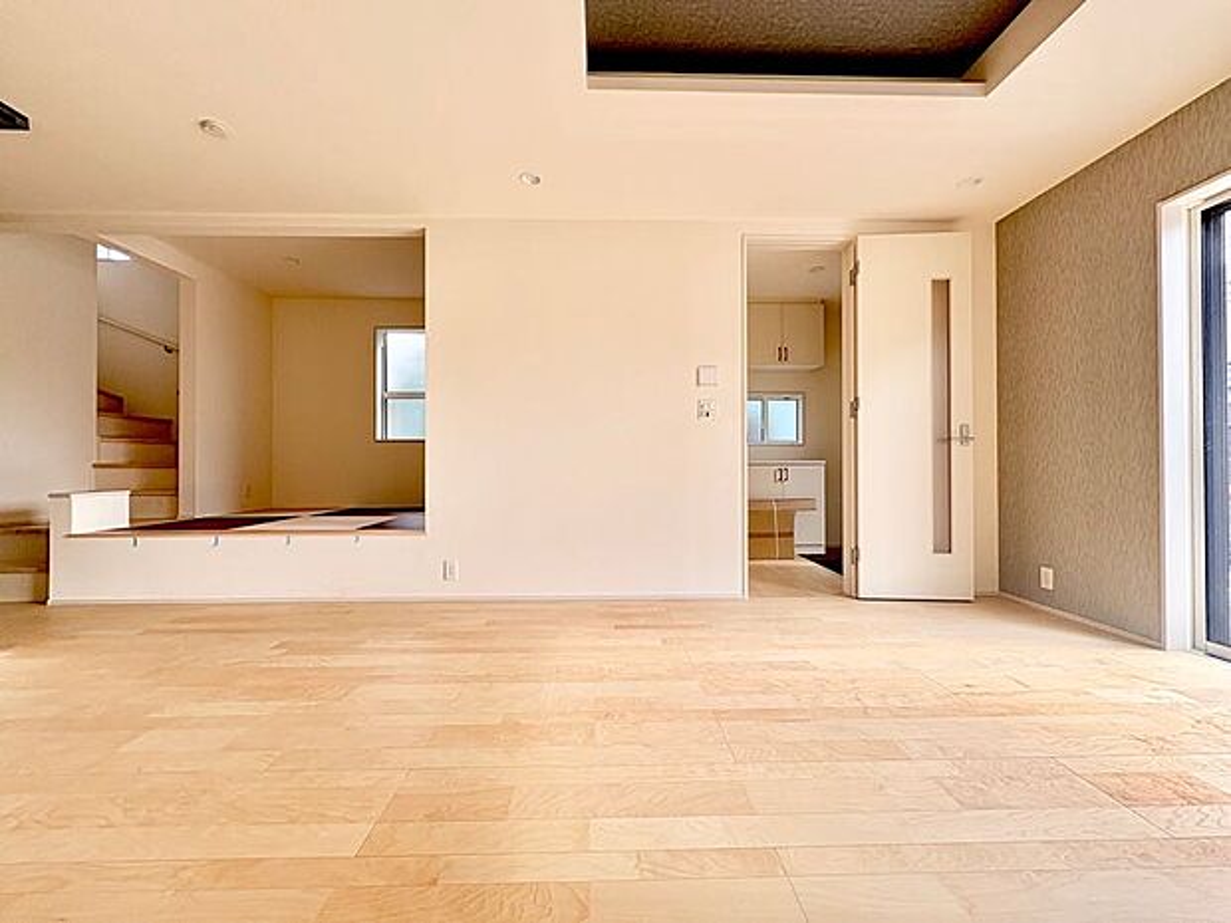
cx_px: 616
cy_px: 462
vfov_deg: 85.7
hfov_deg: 102.1
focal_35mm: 14
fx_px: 498
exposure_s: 1/165
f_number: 2.2
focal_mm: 2.22
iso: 40
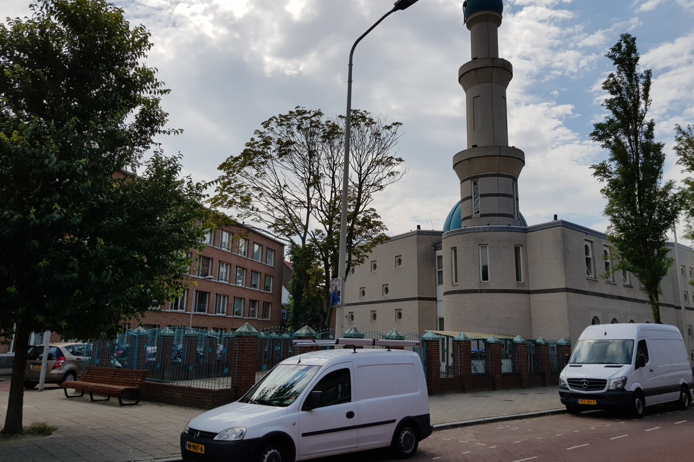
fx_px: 540
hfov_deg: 65.5
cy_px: 210
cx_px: 355
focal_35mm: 28
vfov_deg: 46.3
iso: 40
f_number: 1.7
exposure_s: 1/5408
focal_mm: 4.2
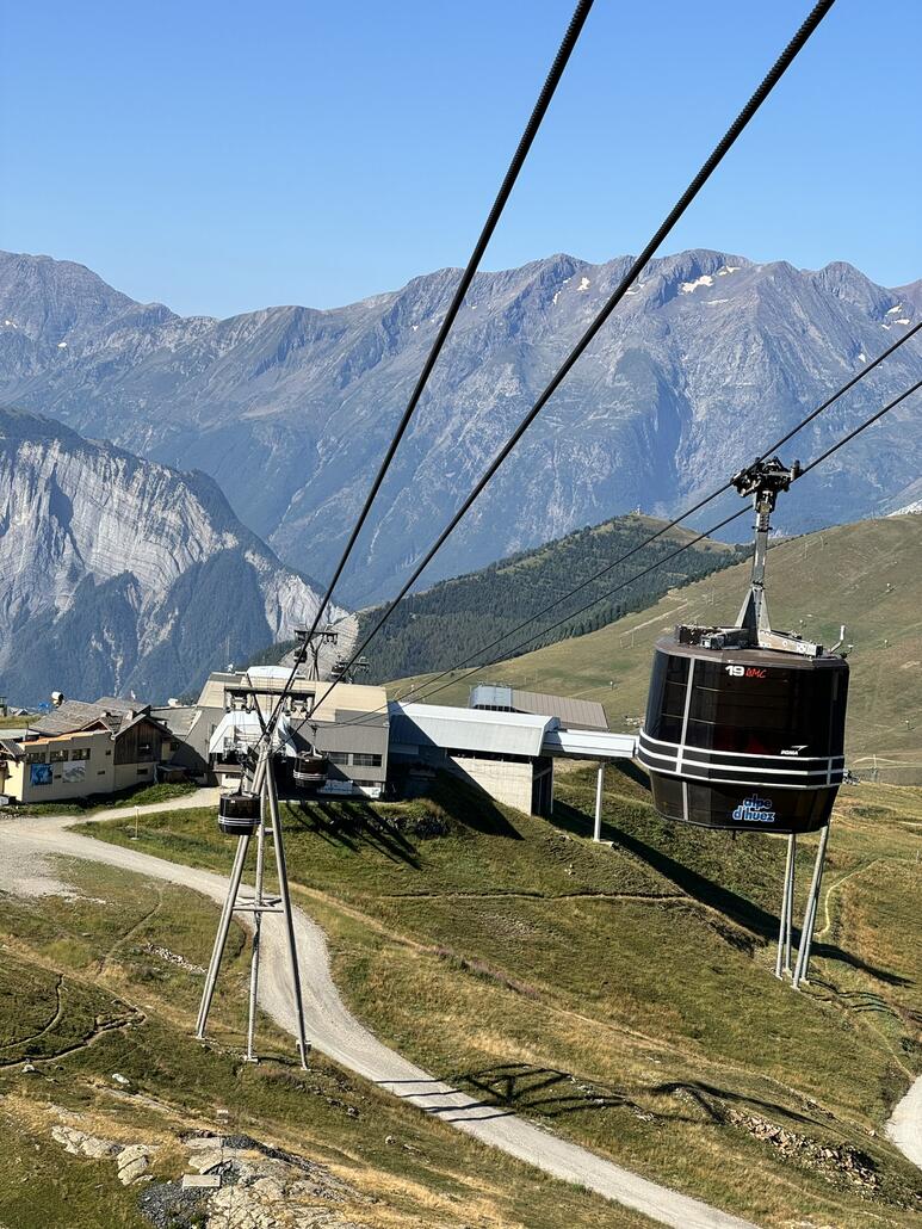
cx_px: 461
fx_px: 2733
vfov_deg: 25.3
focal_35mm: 77
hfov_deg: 19.1
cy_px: 614
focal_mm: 9
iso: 25
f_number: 2.8
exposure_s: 1/481
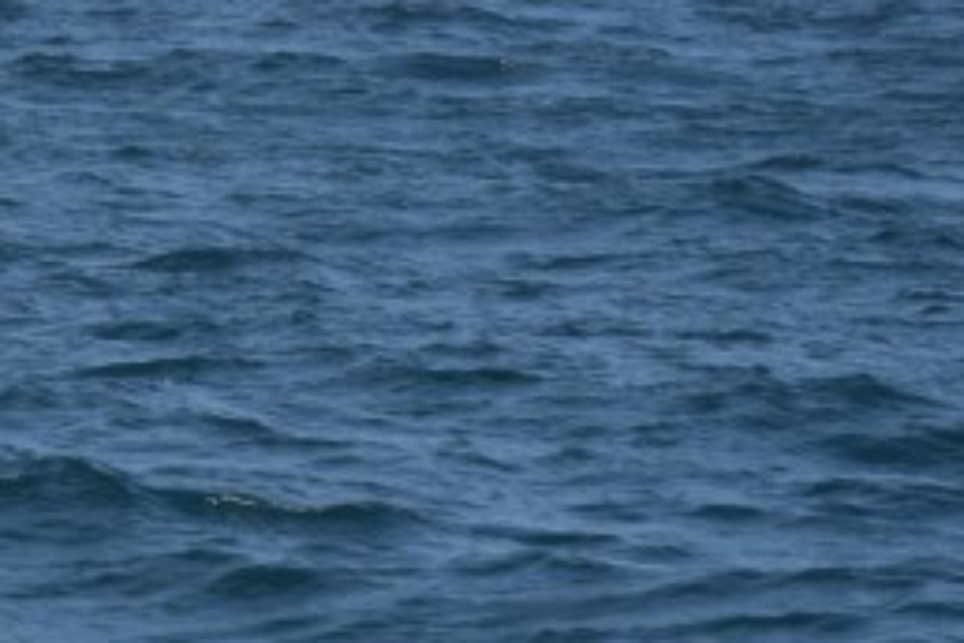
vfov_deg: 1.8
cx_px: -863
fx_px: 20189
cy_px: 1155
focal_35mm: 754
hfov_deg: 2.7
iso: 200
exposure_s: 1/1600
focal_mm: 120
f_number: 5.6
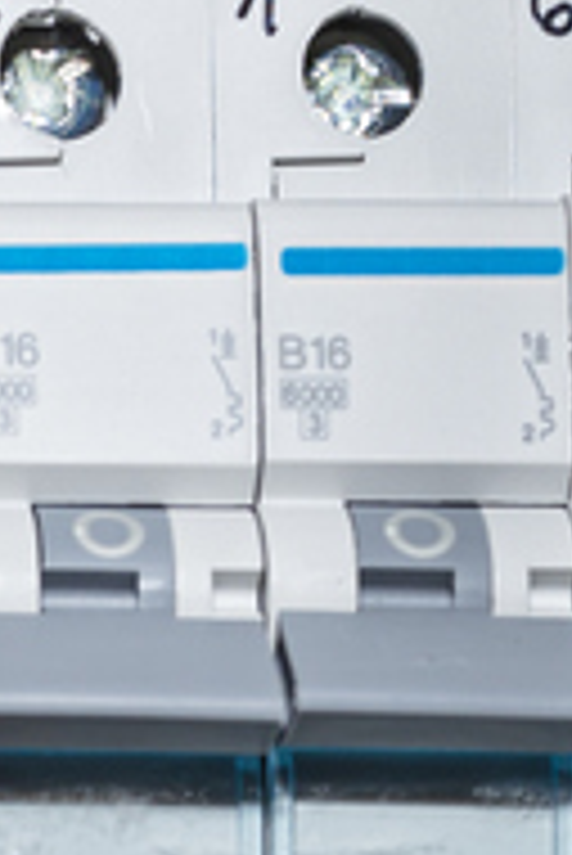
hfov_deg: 5.8
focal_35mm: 231
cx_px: -549
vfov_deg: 8.5
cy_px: 1595
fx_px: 5495
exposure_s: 1/60
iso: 100
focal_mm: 35
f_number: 8
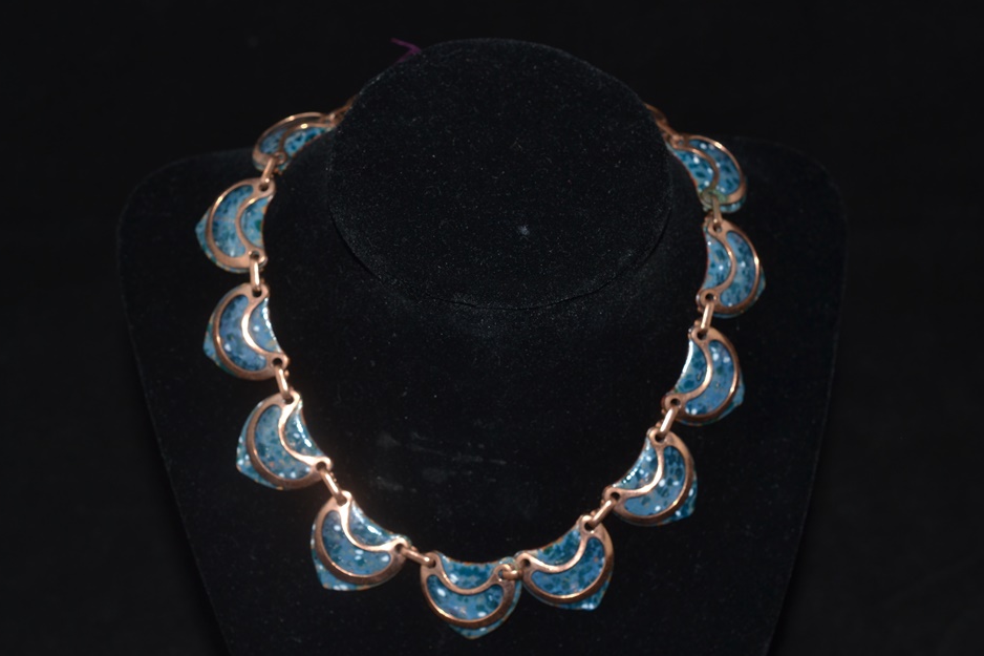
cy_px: 328
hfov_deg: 31.4
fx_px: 1749
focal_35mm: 64
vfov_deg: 21.2
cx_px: 492
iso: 100
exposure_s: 1/60
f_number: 8
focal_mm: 40
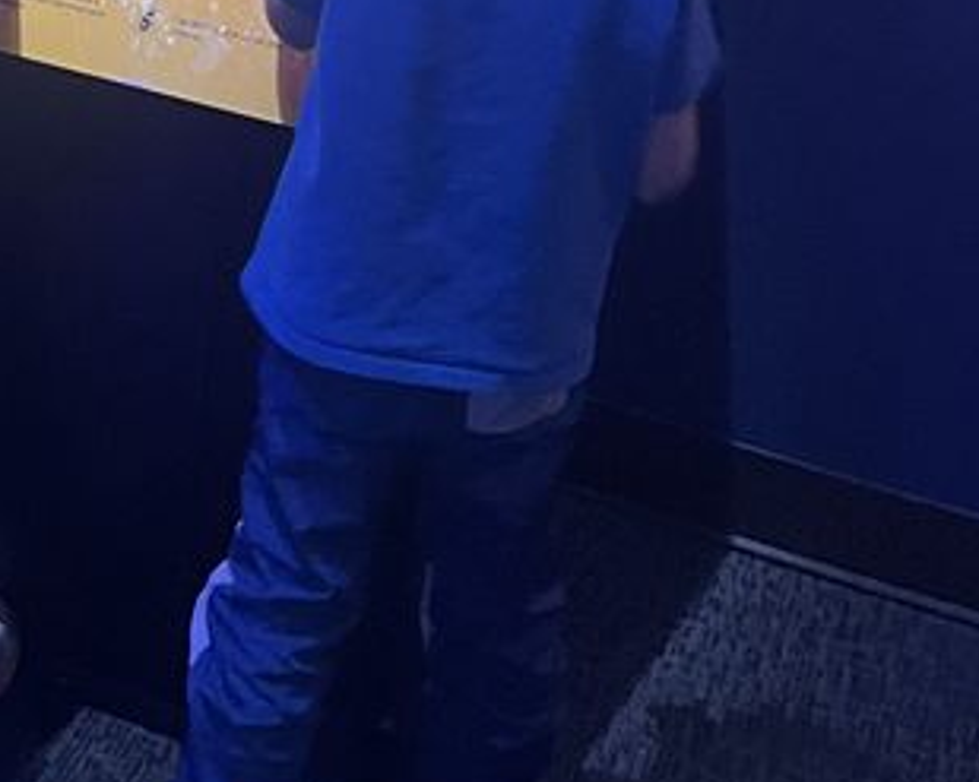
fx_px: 2433
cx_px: -111
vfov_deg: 16.6
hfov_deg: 21.5
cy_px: -386
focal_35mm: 84
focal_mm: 5.1
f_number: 1.6
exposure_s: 1/40
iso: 500
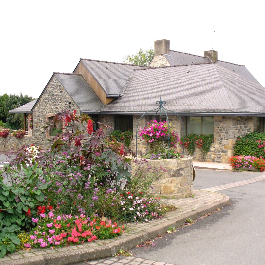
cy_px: 132
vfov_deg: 38.3
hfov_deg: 38.0
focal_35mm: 44
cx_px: 170
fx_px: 381
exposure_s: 1/200
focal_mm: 6.1
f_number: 2.8
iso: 80
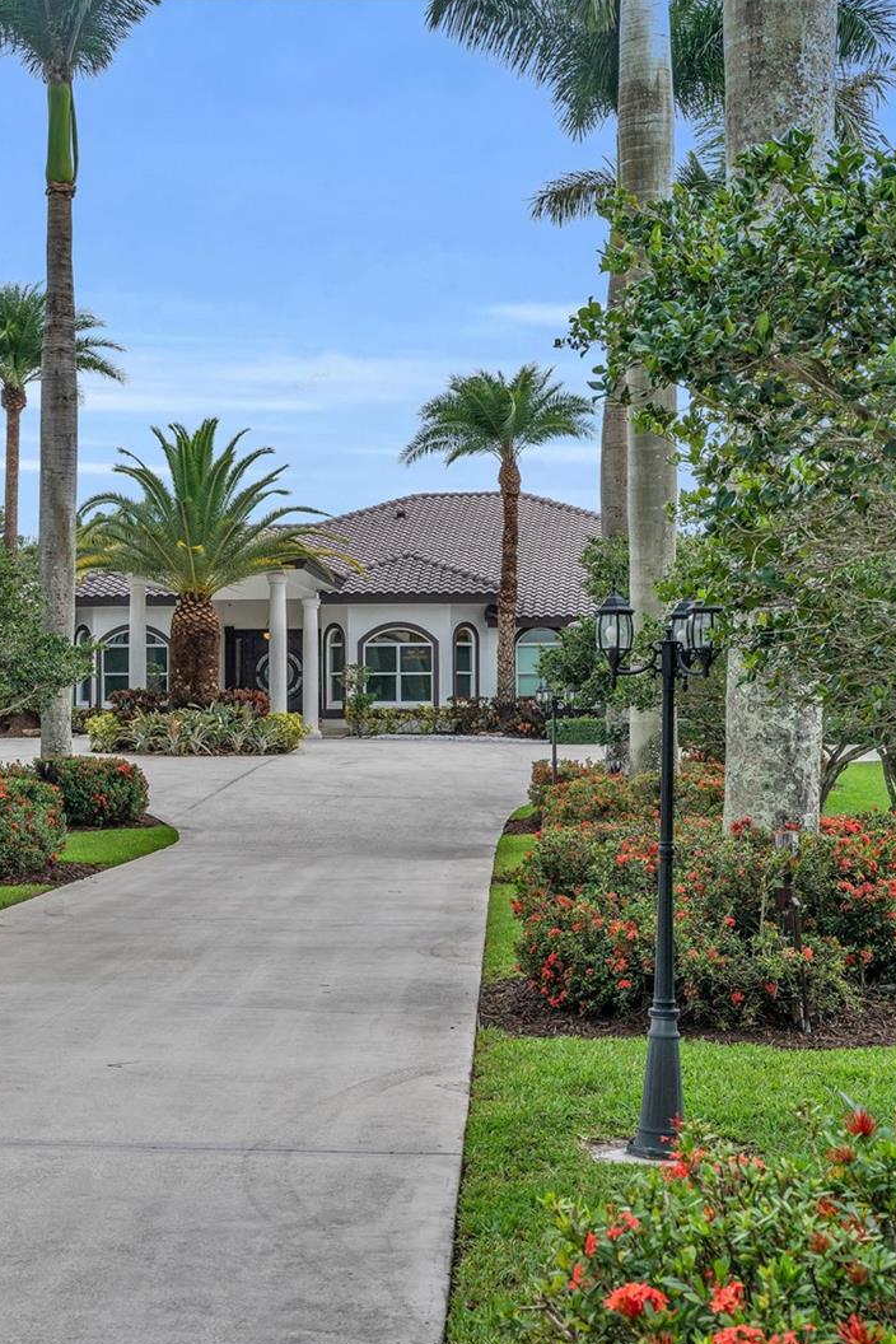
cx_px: 235
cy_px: 675
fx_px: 1979
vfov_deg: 37.5
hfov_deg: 25.2
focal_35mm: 53
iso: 320
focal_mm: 35
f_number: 9
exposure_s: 1/800
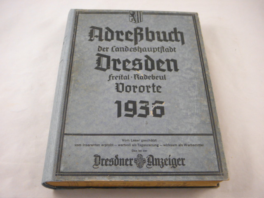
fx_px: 275
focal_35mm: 36
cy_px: 99
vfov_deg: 39.7
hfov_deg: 51.4
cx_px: 132
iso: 100
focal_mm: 6.4
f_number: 3.7
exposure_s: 1/40
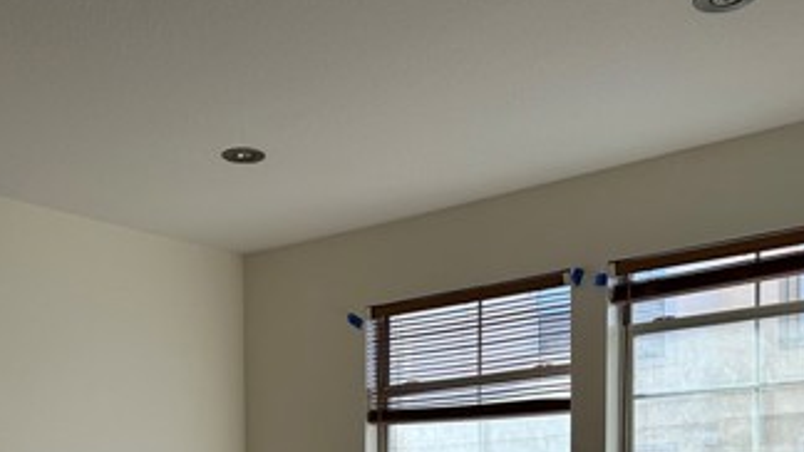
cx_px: 268
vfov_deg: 19.9
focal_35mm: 56
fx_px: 1193
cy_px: 561
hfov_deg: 36.8
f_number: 1.5
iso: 50
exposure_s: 1/488
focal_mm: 5.7
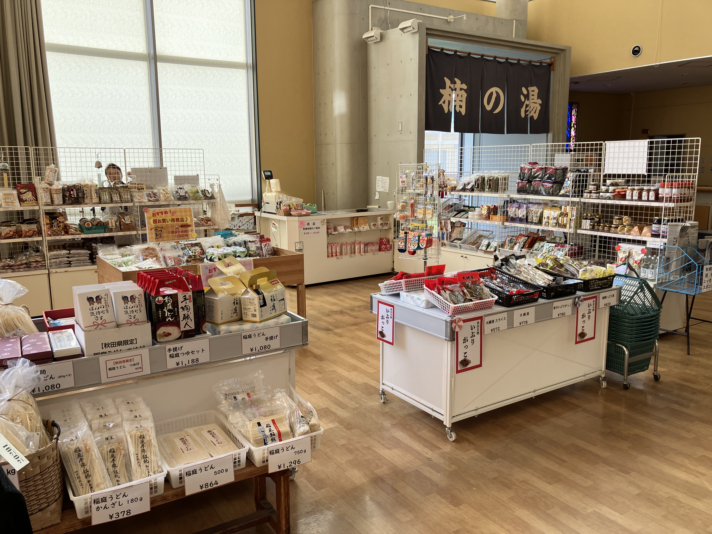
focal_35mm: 28
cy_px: 267
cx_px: 356
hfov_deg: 63.4
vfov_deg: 49.7
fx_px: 576
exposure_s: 1/172
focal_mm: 3.99
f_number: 1.8
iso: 32
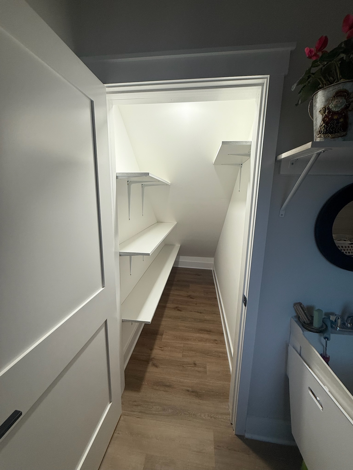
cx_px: 176
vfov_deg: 102.1
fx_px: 190
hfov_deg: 85.7
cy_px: 235
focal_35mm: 14
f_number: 2.2
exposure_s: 1/105
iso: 125
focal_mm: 2.22
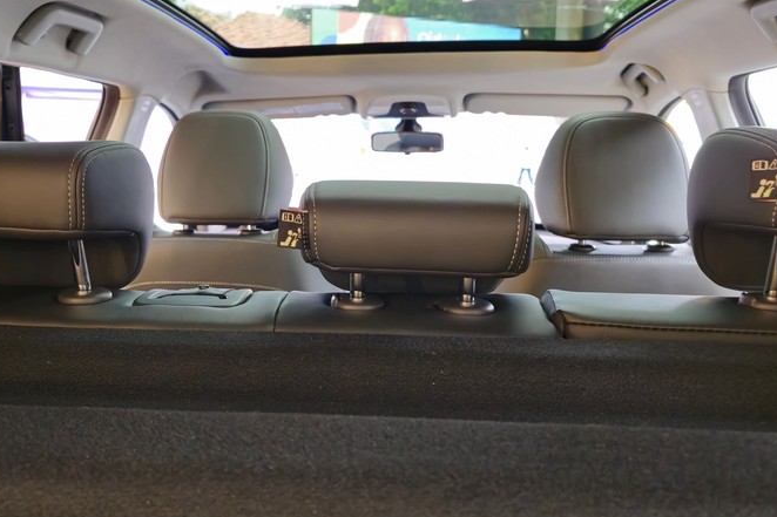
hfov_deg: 51.6
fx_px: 798
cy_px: 234
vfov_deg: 35.9
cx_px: 322
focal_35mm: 37
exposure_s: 1/40
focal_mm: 6.3
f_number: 1.7
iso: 250
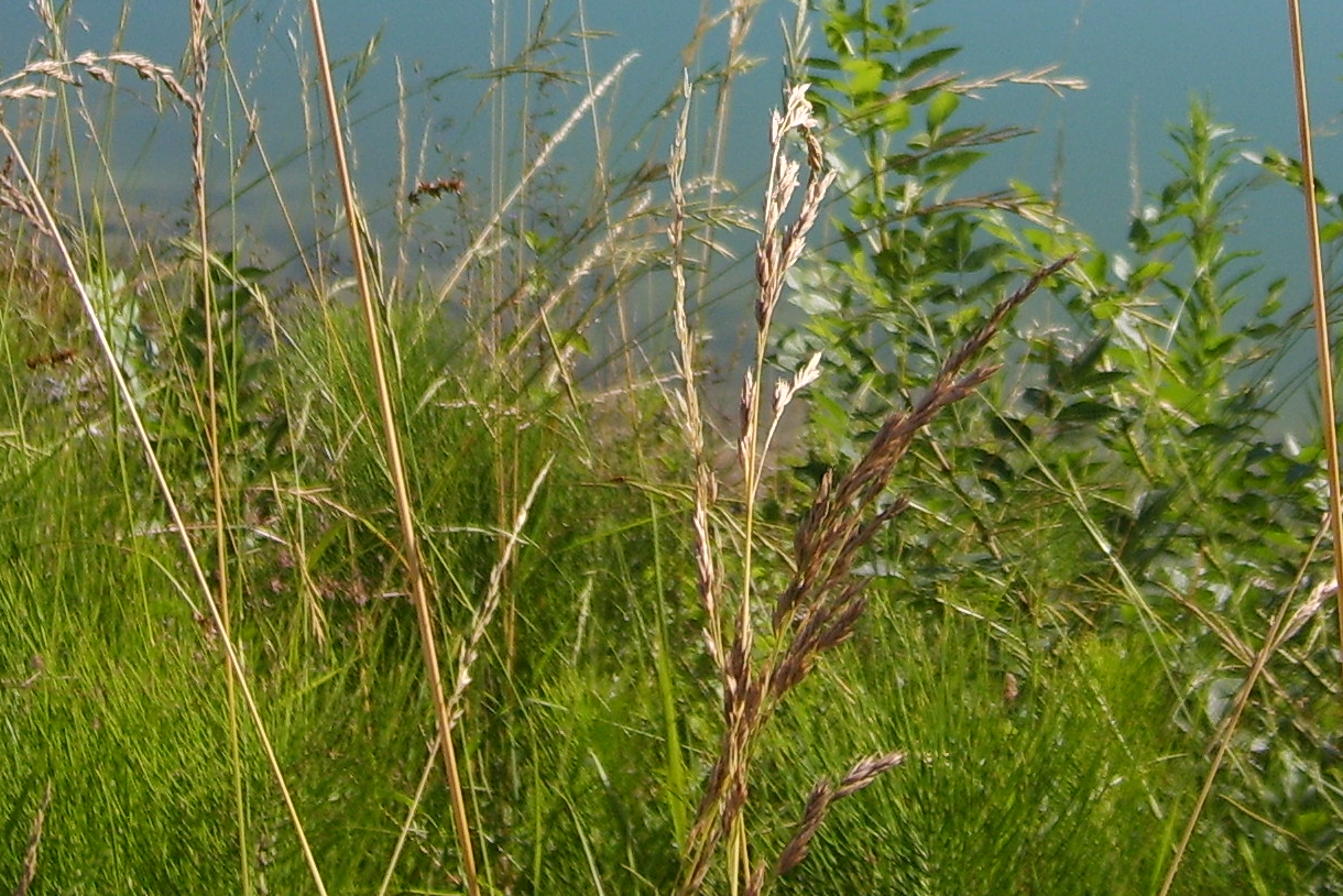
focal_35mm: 84
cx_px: 903
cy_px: -131
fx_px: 3134
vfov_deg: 15.8
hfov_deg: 24.1
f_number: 2.8
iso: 50
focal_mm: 5.8
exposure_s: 1/1000
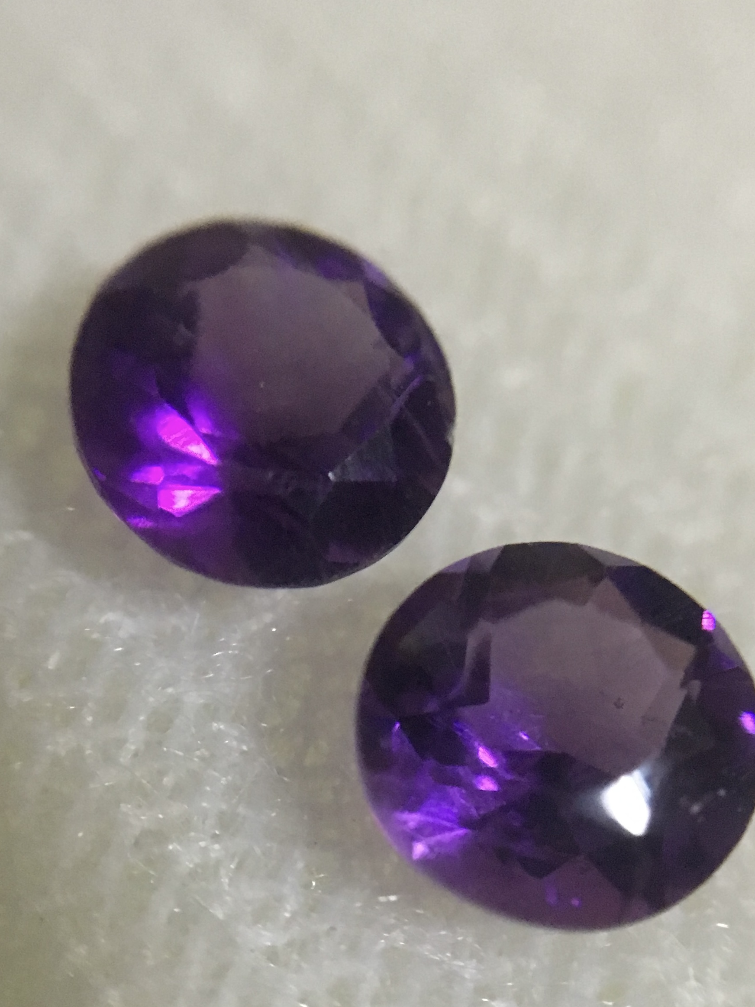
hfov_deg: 42.9
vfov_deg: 55.4
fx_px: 960
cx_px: 406
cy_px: 510
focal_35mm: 33
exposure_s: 1/17
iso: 200
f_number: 2.2
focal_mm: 4.15
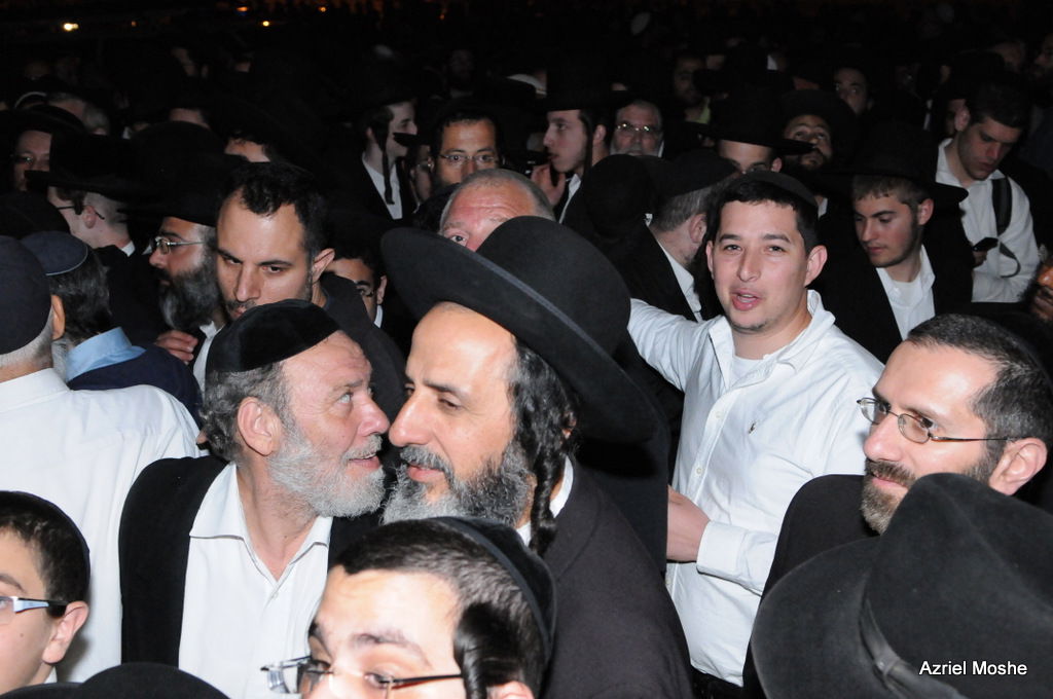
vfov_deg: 31.8
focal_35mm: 42
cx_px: 526
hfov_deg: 46.5
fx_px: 1227
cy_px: 350
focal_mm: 28
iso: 3200
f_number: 5
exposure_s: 1/60
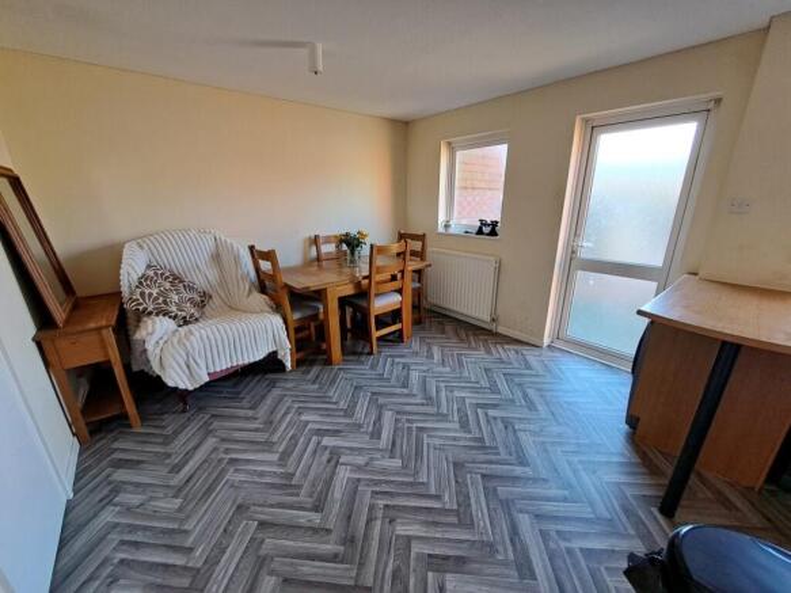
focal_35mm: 13
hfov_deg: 106.2
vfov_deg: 89.9
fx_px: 297
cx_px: 396
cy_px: 296
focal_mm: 1.74
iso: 100
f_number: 2.2
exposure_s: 1/50
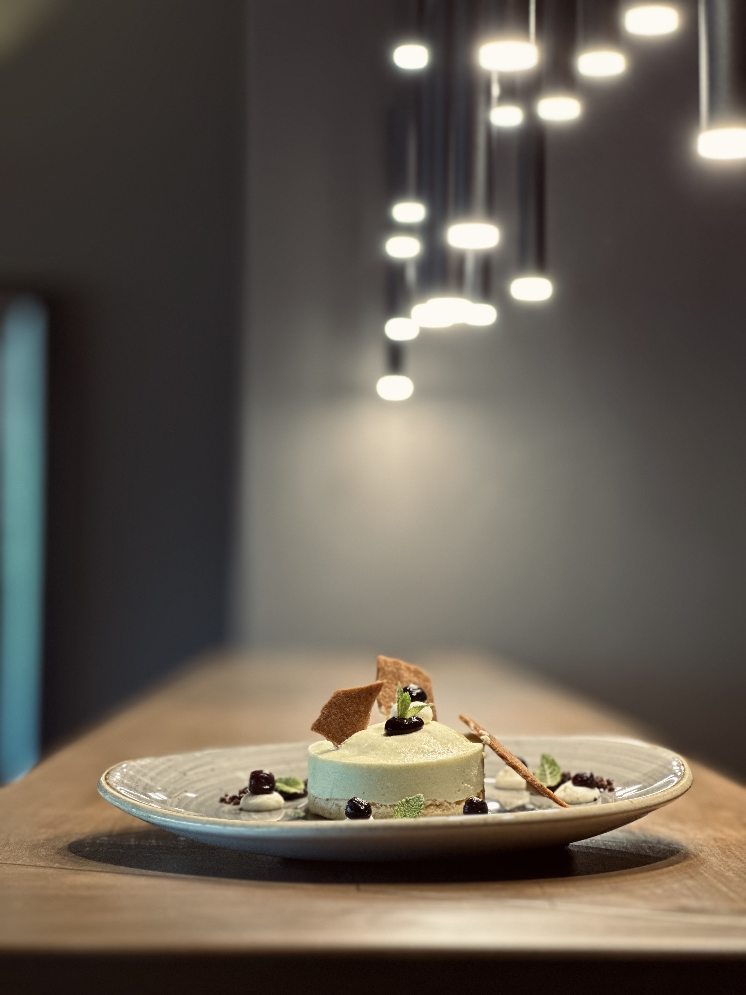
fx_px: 2213
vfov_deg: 25.3
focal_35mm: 77
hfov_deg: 19.1
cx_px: 373
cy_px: 498
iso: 160
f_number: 2.8
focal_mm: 9
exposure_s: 1/33
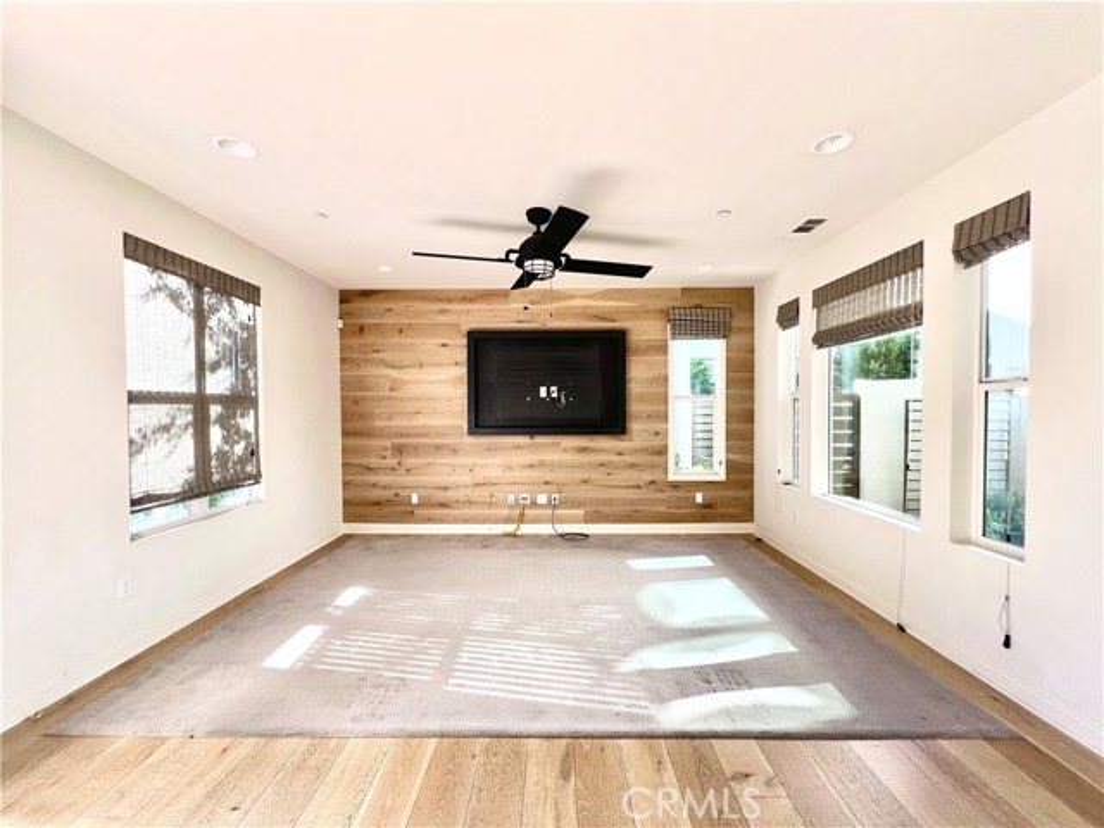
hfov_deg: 106.2
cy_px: 414
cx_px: 552
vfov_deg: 89.9
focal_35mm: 13
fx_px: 415
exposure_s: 1/99
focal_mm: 1.57
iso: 50
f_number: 1.8
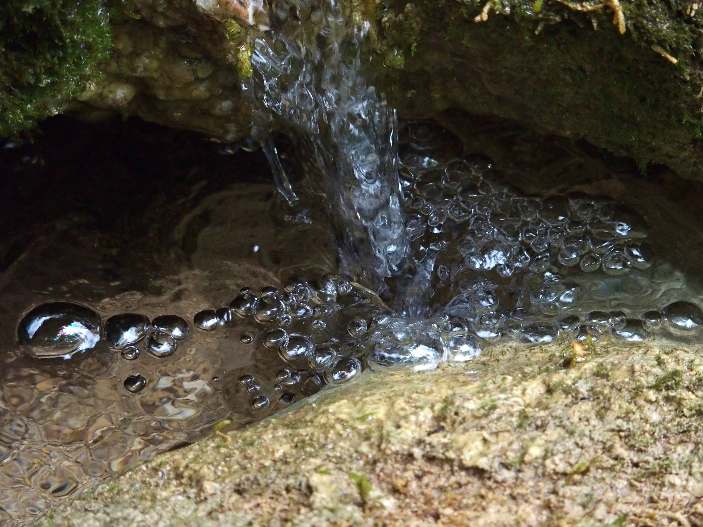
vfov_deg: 6.7
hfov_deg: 9.0
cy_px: 264
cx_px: 351
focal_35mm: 221
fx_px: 4488
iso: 1250
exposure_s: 1/1000
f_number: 4.5
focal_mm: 46.7
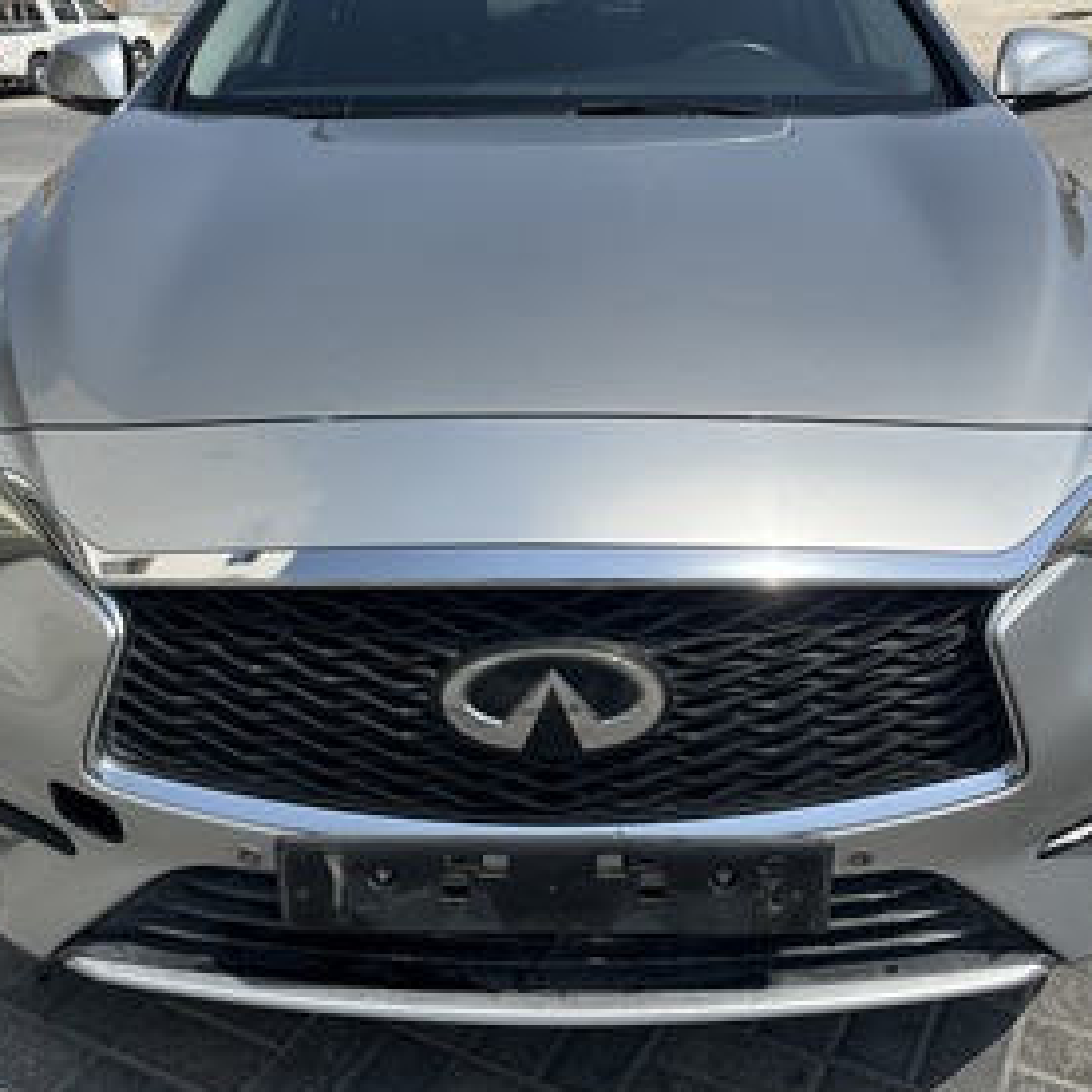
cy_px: 489
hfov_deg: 43.9
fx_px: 1356
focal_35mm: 38
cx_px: 536
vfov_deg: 43.8
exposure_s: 1/5556
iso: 50
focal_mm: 5.1
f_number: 1.6
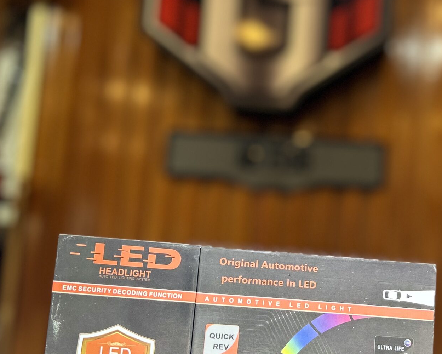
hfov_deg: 35.6
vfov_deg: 29.0
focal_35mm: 52
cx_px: 302
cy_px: 233
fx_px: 680
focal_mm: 5.7
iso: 64
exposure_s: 1/100
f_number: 1.5
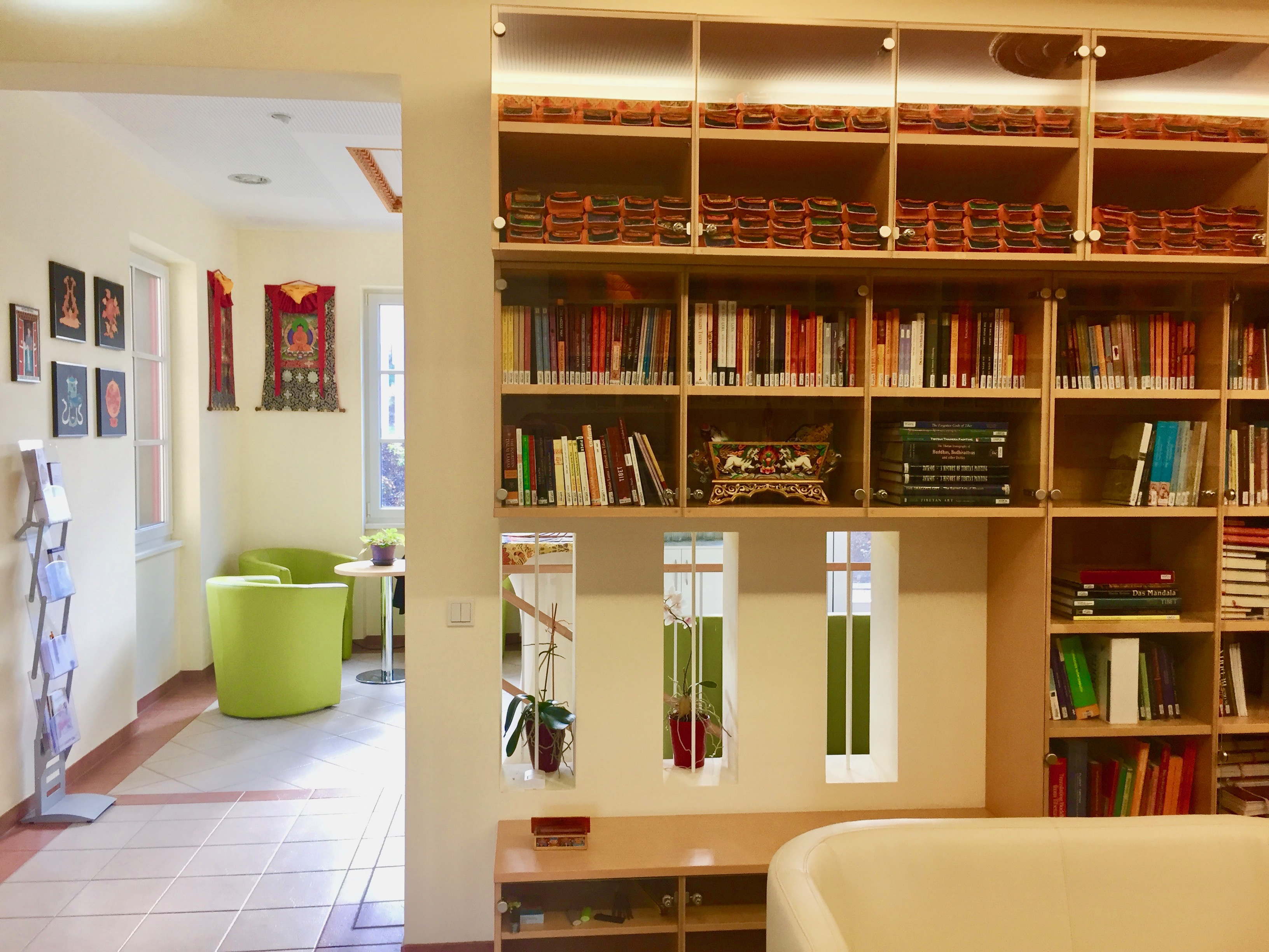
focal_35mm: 29
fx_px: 1063
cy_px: 476
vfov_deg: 48.2
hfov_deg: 61.7
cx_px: 634
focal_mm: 4.15
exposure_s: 1/30
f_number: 2.2
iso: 32
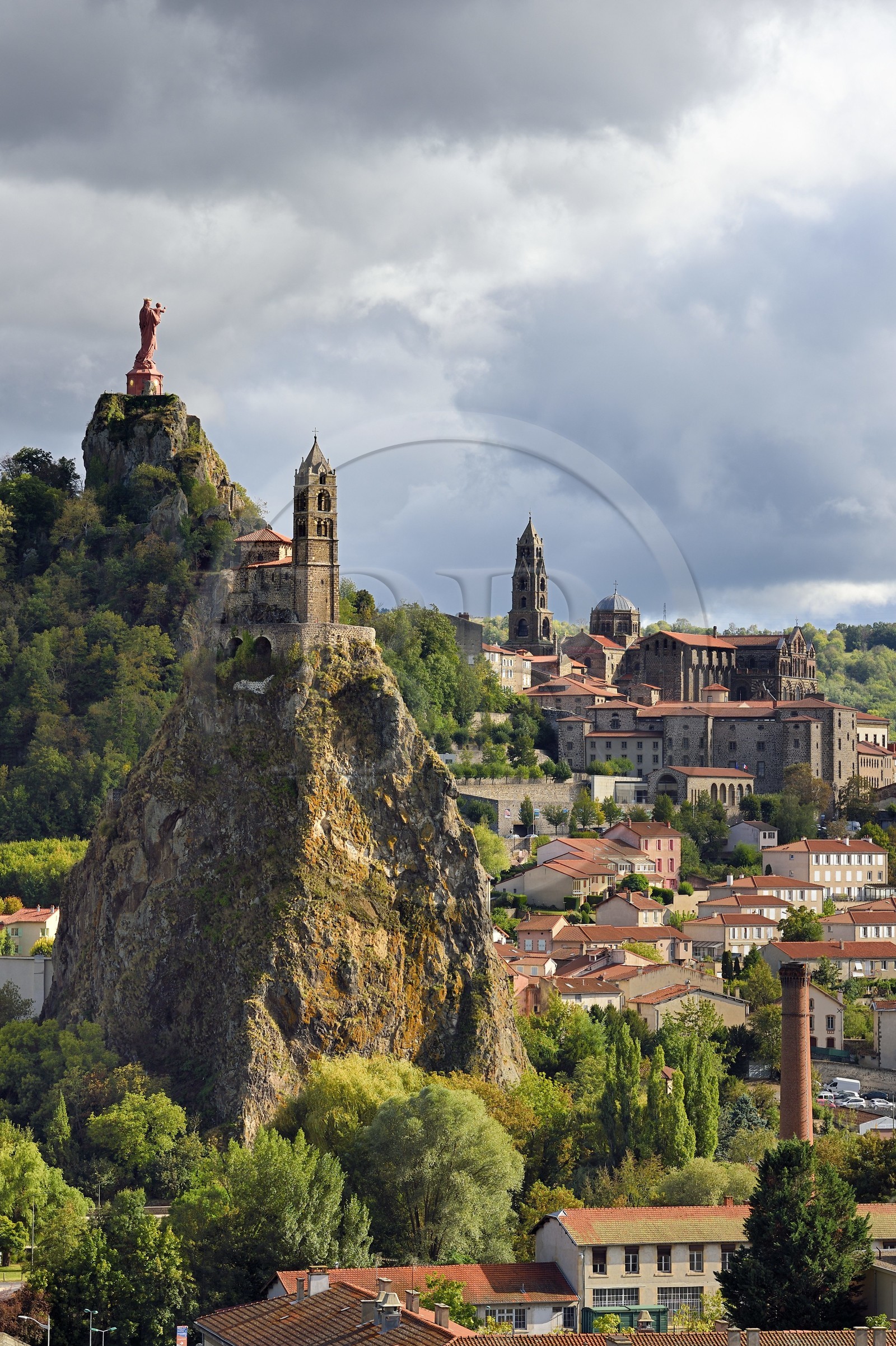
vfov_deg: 17.1
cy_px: 673
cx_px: 448
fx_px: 4484
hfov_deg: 11.4
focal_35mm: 120
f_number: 9
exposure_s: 1/250
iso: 200
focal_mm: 120
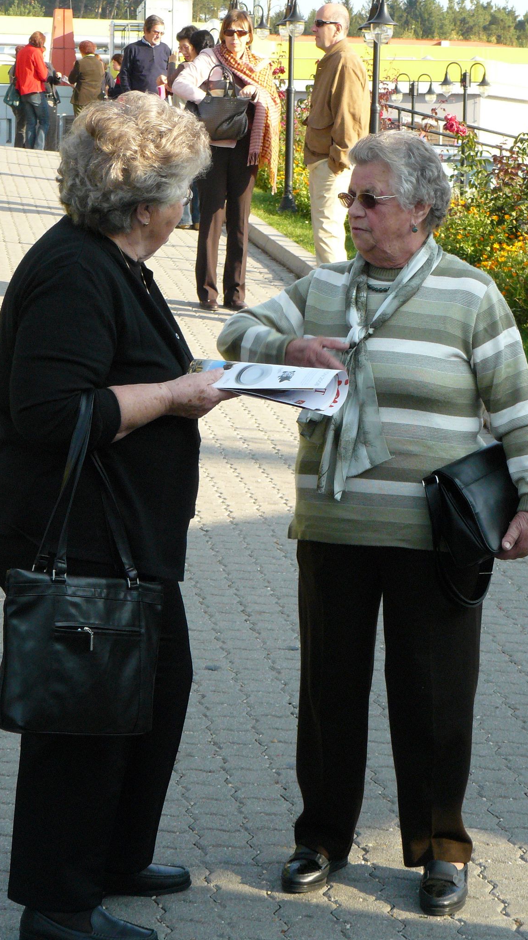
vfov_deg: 20.6
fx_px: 2589
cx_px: 301
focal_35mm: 104
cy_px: 470
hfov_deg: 11.6
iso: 200
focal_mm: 15.8
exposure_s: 1/250
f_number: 5
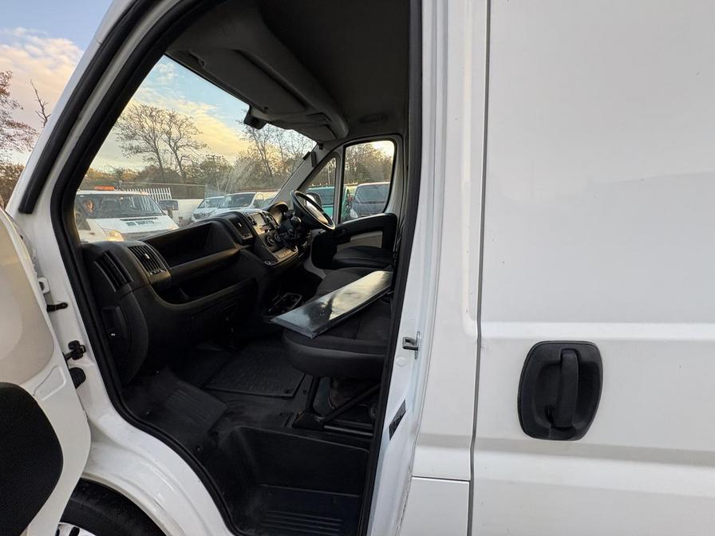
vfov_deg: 85.7
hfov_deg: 102.1
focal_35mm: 14
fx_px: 289
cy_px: 268
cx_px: 358
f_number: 2.2
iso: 80
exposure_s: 1/99
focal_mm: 2.22
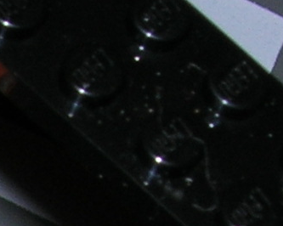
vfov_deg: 5.2
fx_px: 2419
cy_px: 587
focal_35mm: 289
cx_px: -446
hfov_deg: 6.3
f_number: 4.8
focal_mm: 7.8
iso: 64
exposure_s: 1/60.1
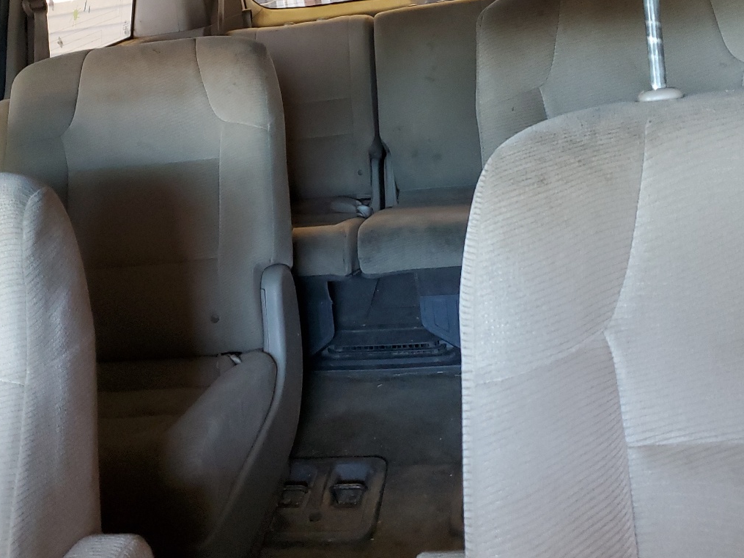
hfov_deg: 45.8
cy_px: 189
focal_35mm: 41
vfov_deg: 34.8
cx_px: 353
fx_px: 881
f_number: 1.5
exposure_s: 1/40
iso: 310
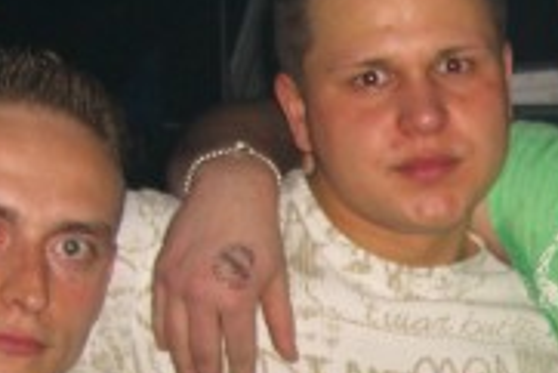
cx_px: 586
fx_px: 2032
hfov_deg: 15.3
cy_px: 324
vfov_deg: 10.4
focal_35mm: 131
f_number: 2.8
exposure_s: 1/60
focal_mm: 7.9
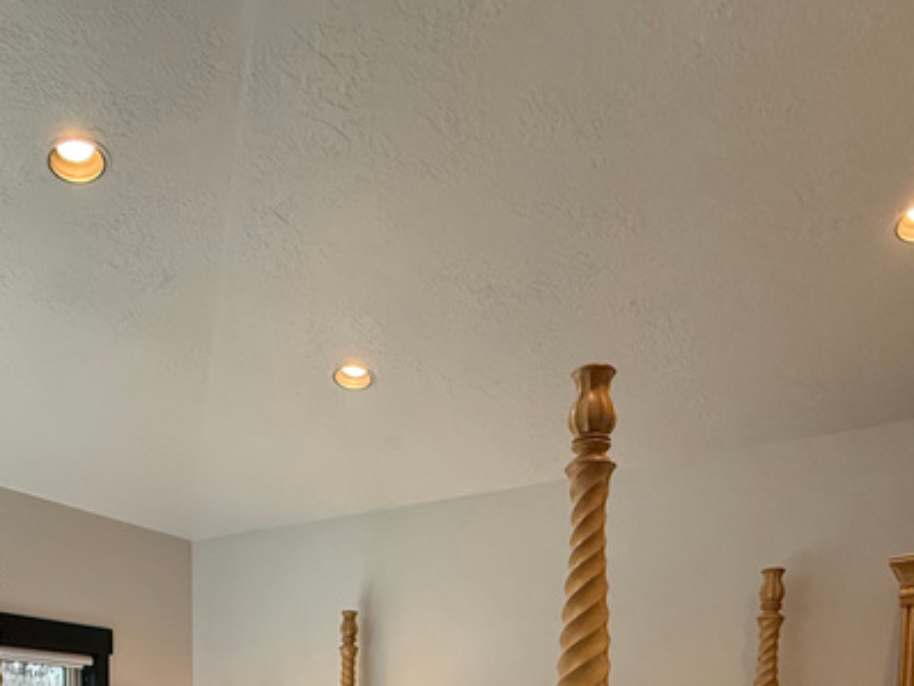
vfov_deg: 32.0
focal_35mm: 36
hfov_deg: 50.8
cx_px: 347
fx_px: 951
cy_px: 851
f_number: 2.2
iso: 320
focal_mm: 2.22
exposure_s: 1/120
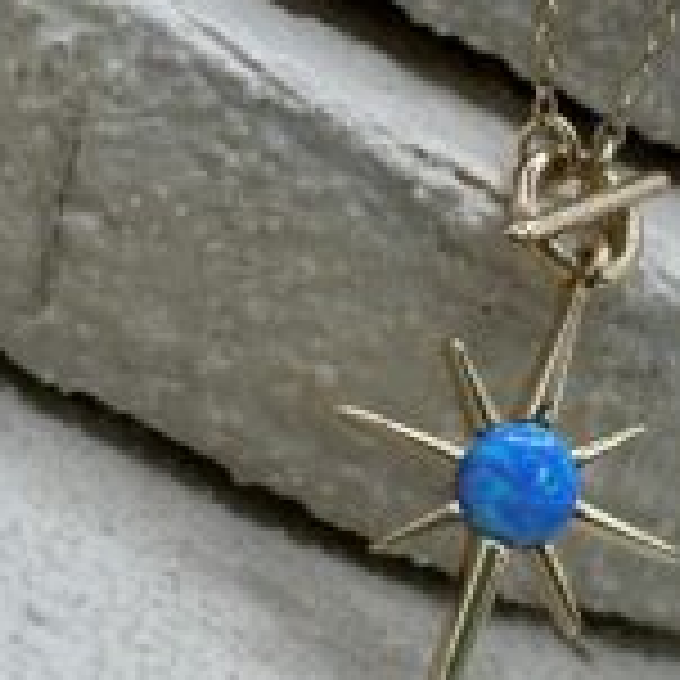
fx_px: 3334
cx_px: 495
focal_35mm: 150
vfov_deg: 11.6
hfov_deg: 11.6
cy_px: 408
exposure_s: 1/1095
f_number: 1.78
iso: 80
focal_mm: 6.86
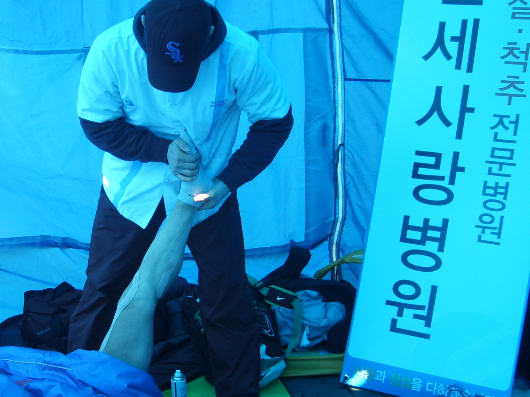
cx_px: 163
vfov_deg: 27.5
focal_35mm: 53
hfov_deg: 35.7
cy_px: 235
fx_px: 811
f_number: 2.8
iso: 50
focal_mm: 5.8
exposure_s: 1/90
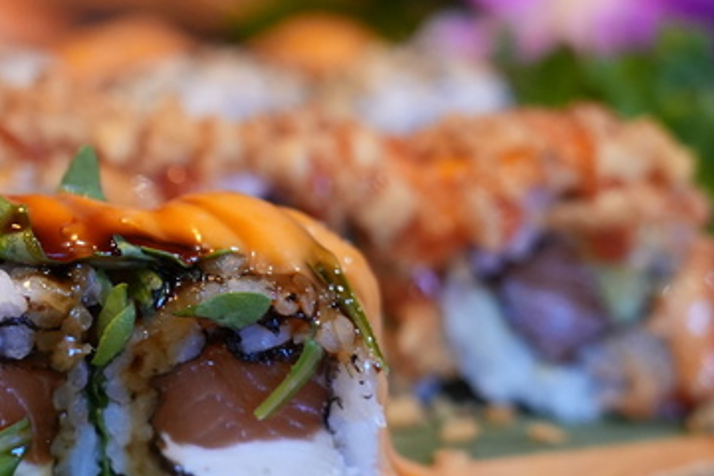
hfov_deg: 15.5
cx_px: -4
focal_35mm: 130
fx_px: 2578
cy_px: -40
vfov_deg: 10.4
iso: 1600
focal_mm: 39
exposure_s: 1/60
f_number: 3.2
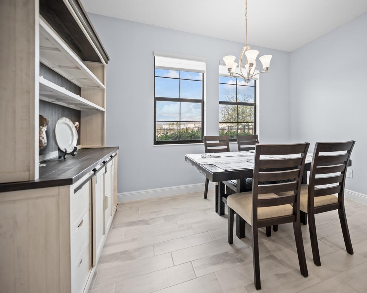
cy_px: 146
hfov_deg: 91.9
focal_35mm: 16
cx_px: 220
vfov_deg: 80.4
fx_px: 174
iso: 100
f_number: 4
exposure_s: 1/10
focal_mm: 14
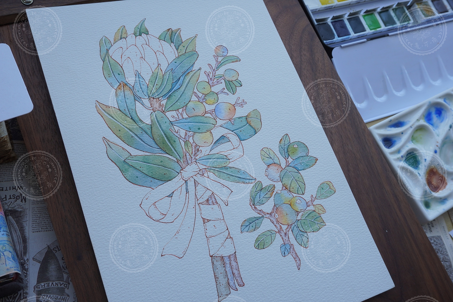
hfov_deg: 53.1
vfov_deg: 36.9
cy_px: 151
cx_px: 226
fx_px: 453
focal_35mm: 36
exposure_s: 1/25
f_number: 9
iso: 125
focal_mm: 24
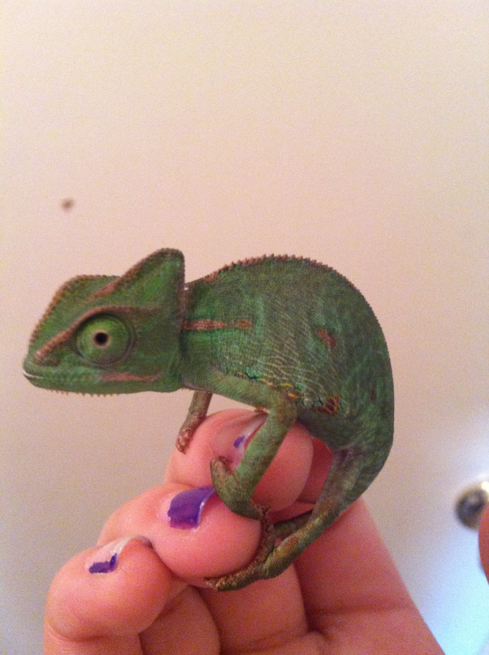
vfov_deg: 52.7
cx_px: 244
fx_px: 661
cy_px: 328
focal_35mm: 35
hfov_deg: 40.6
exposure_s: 1/15
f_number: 2.8
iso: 500
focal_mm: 3.85
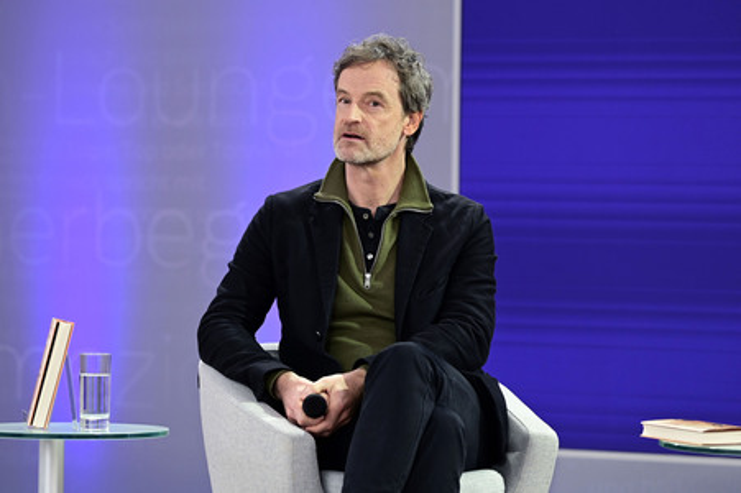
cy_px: 246
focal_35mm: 145
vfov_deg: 9.4
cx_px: 370
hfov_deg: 14.2
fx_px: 2982
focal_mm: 145
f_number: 3.5
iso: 500
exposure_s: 1/320
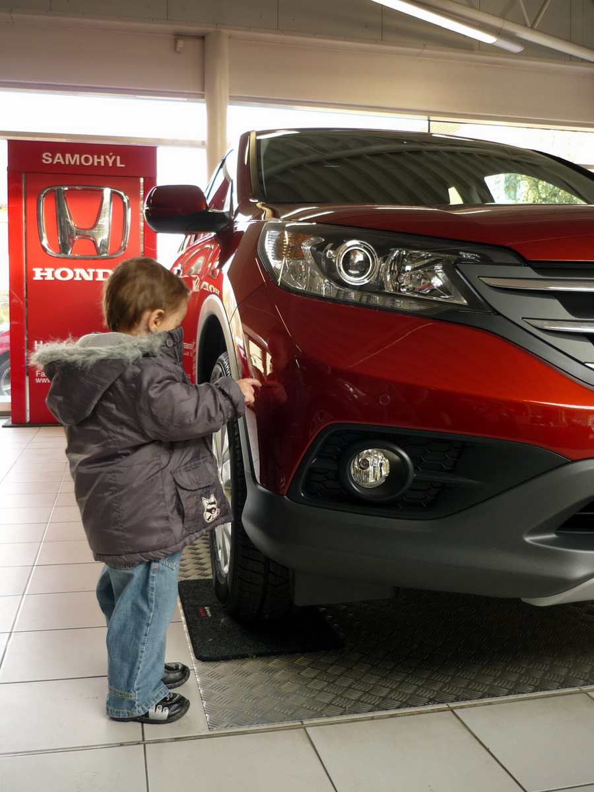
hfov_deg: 42.9
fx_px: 755
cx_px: 297
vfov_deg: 55.4
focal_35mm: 33
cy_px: 396
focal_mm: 5.5
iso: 100
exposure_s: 1/25
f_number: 2.8
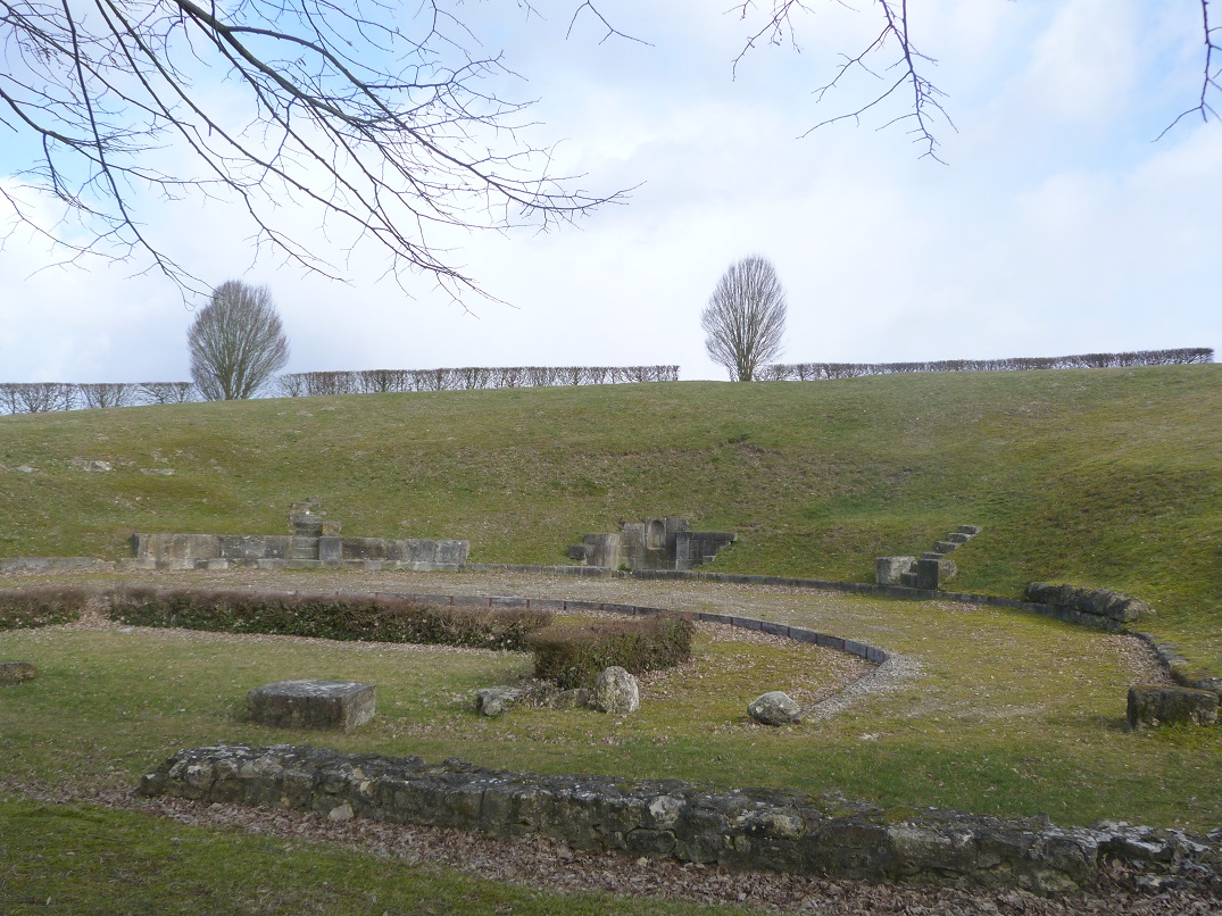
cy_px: 458
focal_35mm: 34
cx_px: 611
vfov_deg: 41.8
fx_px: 1200
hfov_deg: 54.0
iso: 100
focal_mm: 6.1
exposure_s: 1/640
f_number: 3
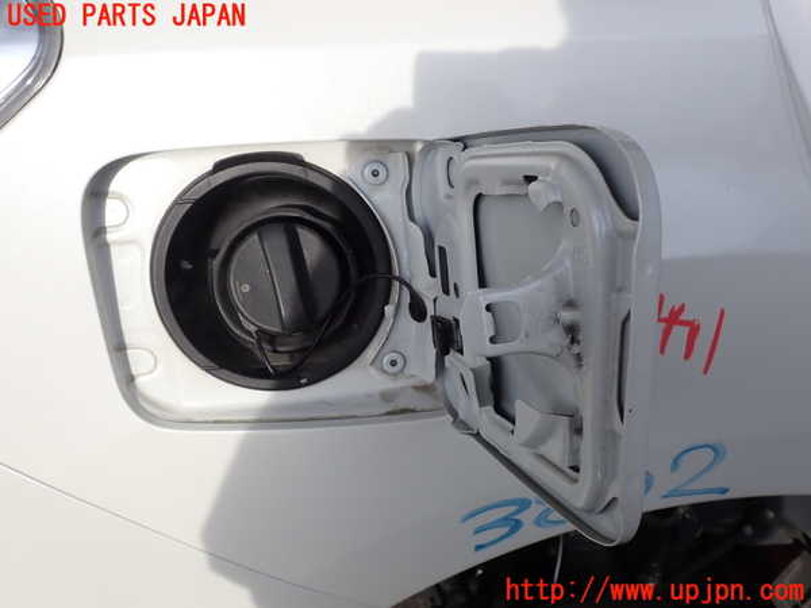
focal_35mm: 30
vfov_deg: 46.8
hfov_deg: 60.0
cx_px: 406
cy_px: 304
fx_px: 703
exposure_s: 1/500
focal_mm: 5.4
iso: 100
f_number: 3.2
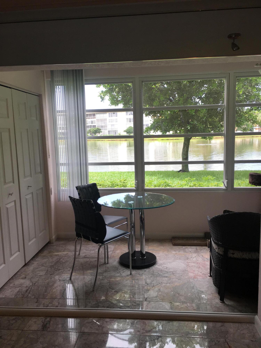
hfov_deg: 48.2
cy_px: 174
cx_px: 130
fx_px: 292
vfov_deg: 61.7
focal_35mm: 29
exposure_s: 1/120
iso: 40
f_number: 2.2
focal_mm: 4.15
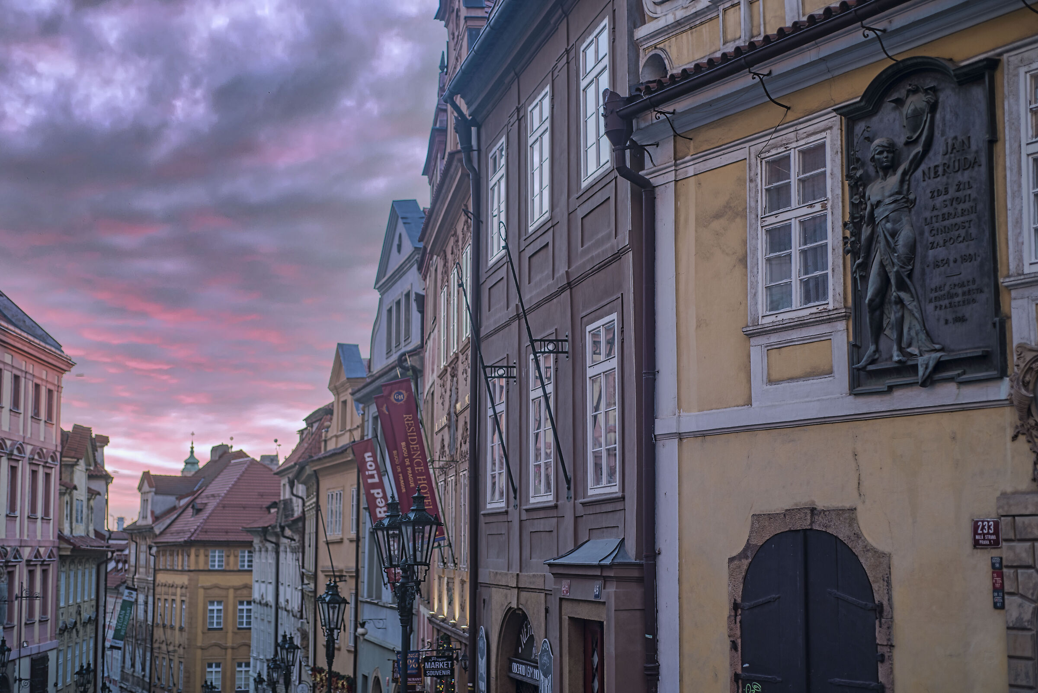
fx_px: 1442
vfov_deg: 27.0
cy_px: 346
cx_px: 519
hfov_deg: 39.6
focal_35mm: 50
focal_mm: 50
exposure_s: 1/80
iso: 100
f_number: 2.8
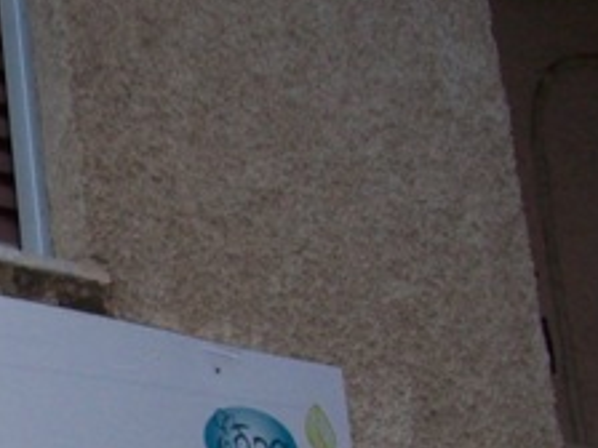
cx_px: -238
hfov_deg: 13.7
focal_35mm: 137
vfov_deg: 10.6
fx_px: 2367
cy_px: 536
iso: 80
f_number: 2.7
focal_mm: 6
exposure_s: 1/64
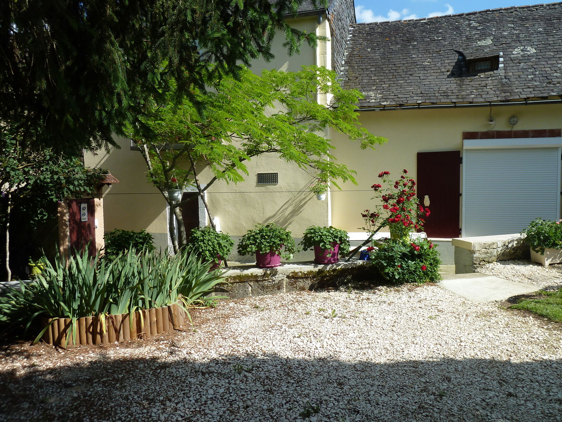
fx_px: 422
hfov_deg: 67.3
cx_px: 282
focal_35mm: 26
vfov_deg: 53.1
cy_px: 203
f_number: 4
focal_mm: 4.1
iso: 80
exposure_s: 1/400
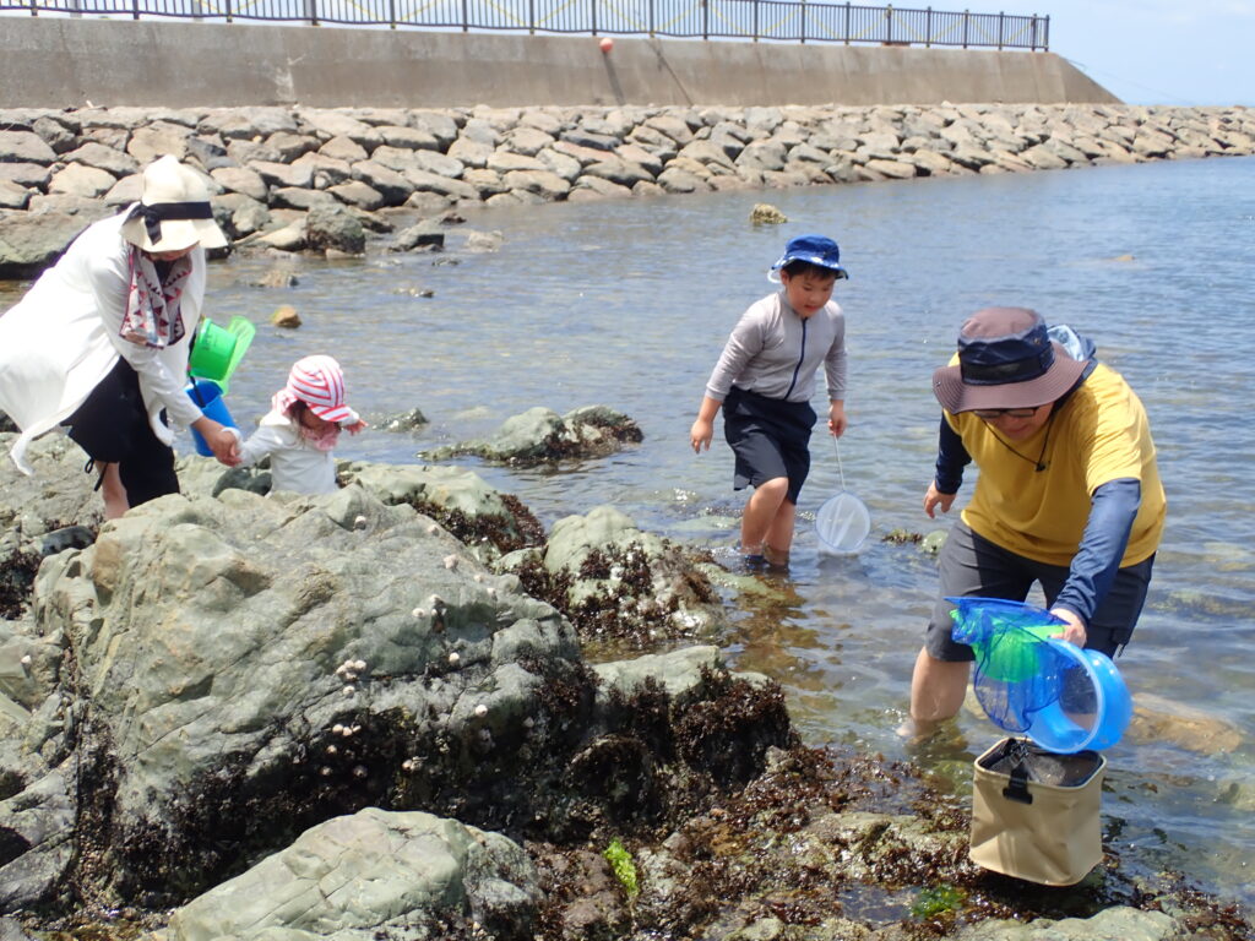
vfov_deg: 33.6
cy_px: 470
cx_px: 628
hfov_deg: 43.9
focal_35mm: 43
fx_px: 1559
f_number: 4
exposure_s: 1/400
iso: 100
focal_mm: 7.86
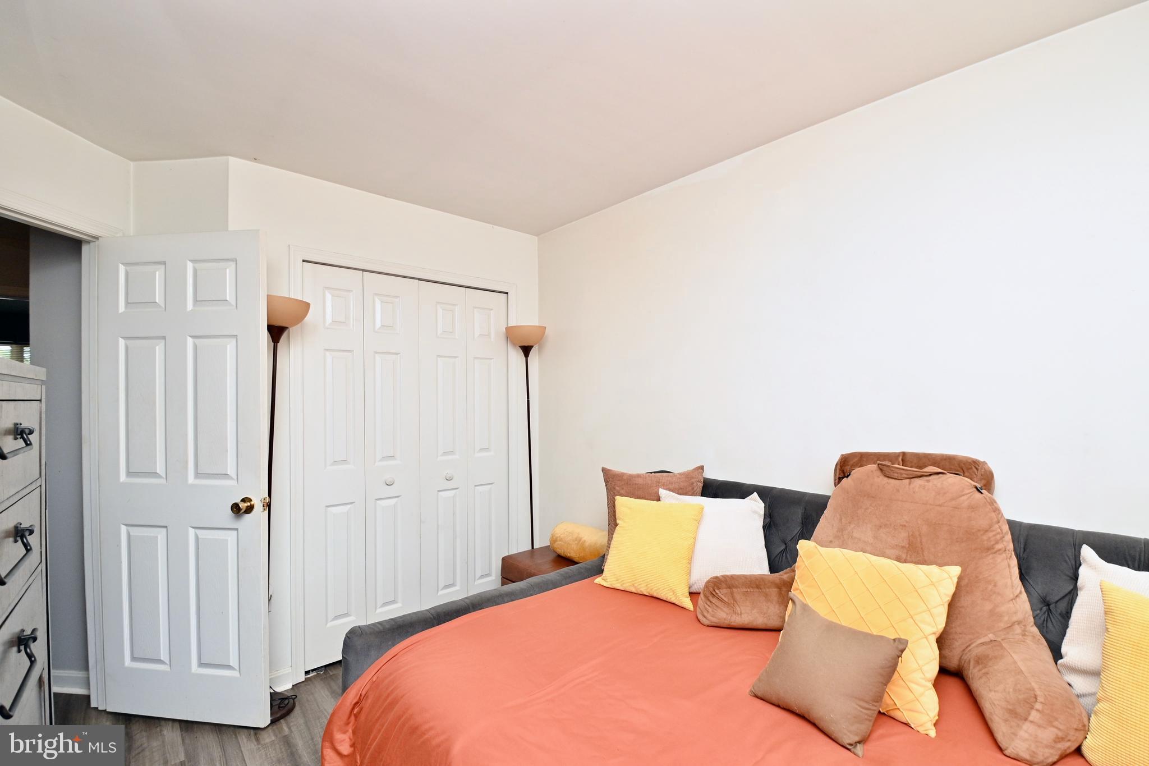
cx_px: 574
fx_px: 479
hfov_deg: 100.4
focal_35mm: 15
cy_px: 383
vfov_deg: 77.3
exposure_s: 1/200
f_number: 7.1
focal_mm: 10
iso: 500
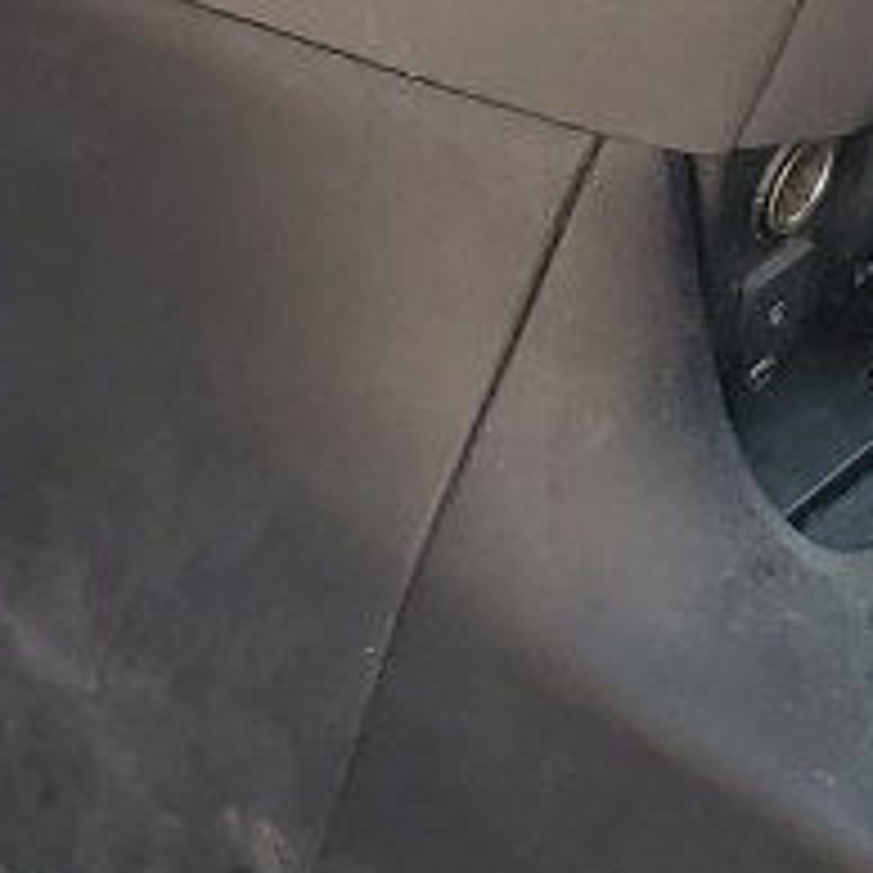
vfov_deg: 9.1
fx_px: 5421
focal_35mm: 190
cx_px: 540
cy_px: -216
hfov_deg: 9.2
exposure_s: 1/357
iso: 50
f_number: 1.5
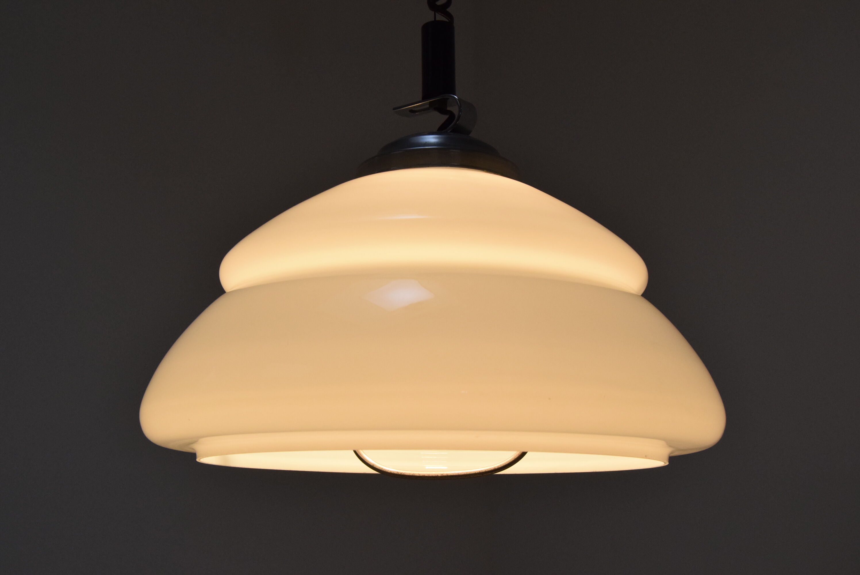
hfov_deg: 41.1
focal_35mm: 48
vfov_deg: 28.1
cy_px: 288
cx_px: 430
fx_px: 1148
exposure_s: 1/200
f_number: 7.1
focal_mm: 32
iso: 1600
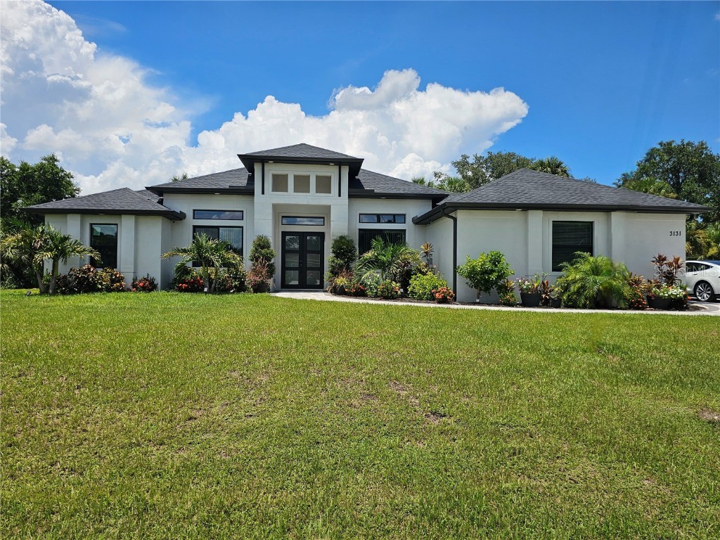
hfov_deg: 73.9
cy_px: 270
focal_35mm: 23
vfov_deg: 58.9
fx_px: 478
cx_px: 360
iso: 10
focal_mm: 6.3
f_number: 1.7
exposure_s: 1/1667
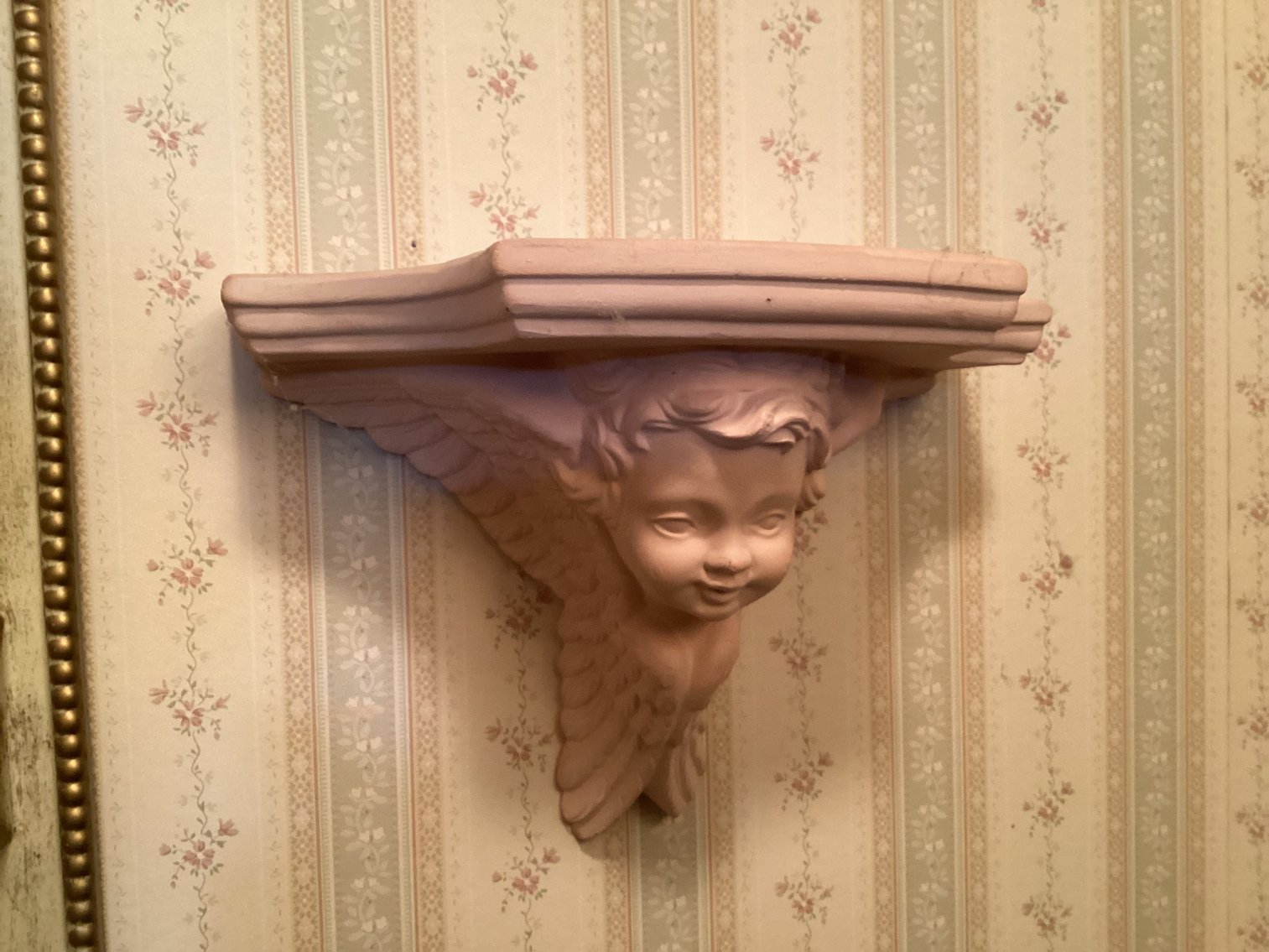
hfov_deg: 58.3
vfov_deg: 45.4
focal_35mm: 31
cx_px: 634
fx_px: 1137
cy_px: 476
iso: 320
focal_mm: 3.3
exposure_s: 1/40
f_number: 2.4
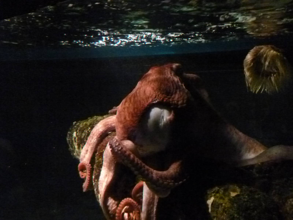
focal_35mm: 36
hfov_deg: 51.4
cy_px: 110
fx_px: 305
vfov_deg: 39.7
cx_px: 146
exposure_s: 1/15
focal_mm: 6.4
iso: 1600
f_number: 3.5
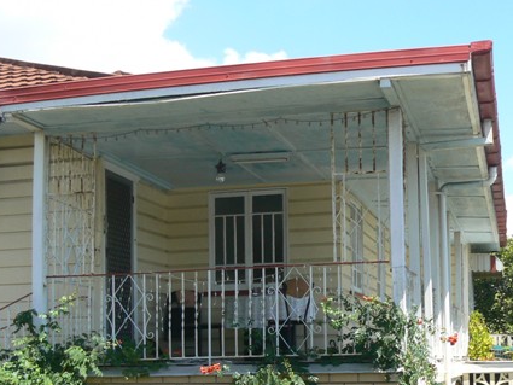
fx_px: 964
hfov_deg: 29.8
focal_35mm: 65
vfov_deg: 22.2
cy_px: 325
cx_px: 275
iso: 80
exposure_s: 1/320
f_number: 5.6
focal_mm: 6
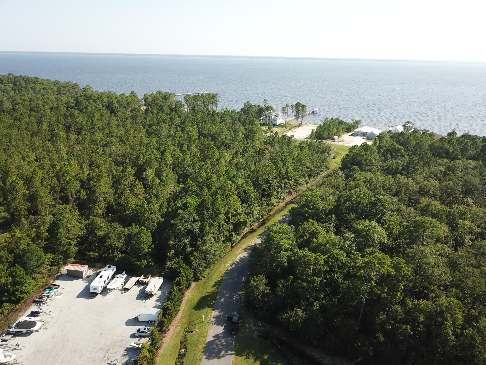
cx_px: 243
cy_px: 182
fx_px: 365
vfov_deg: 53.1
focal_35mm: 26
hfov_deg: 67.3
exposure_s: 1/675
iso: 100
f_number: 2.2
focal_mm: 4.7
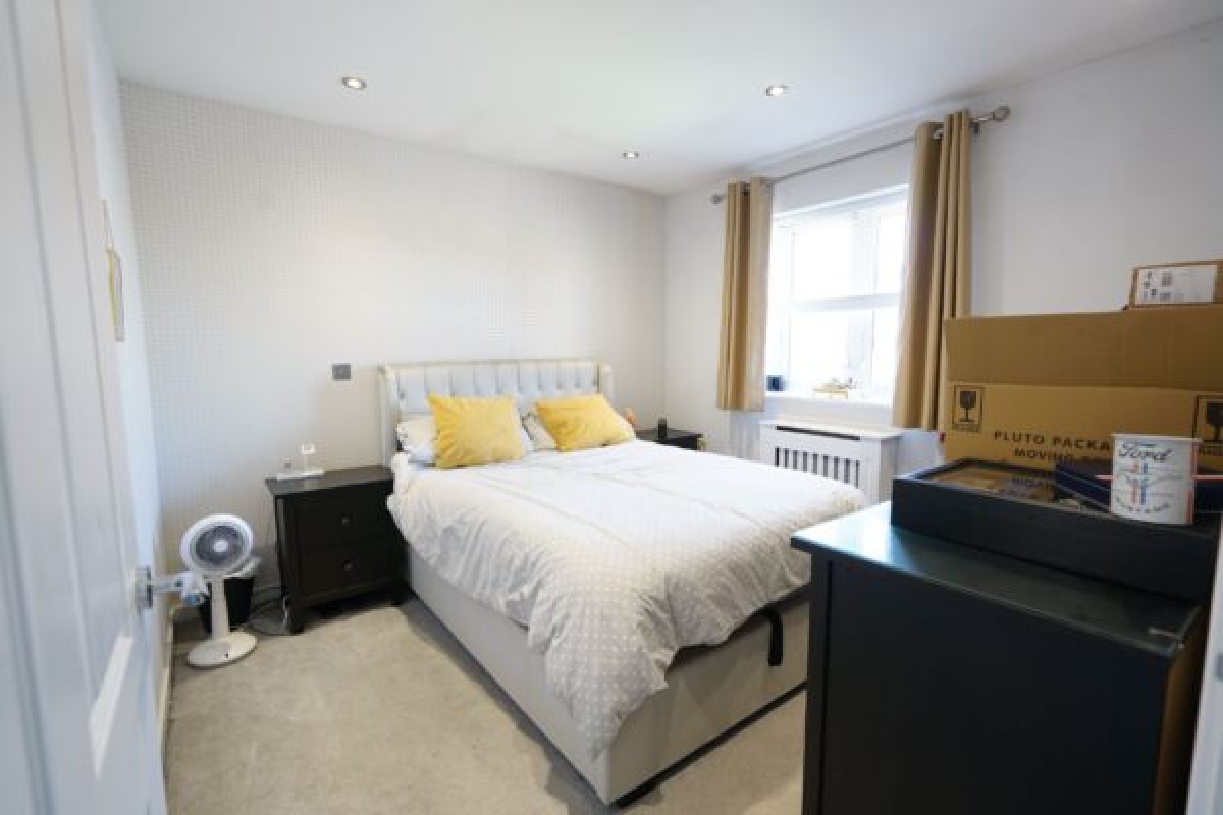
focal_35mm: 16
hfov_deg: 96.7
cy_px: 408
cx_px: 612
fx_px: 544
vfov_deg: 73.7
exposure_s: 1/25
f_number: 5
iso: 500
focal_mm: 16
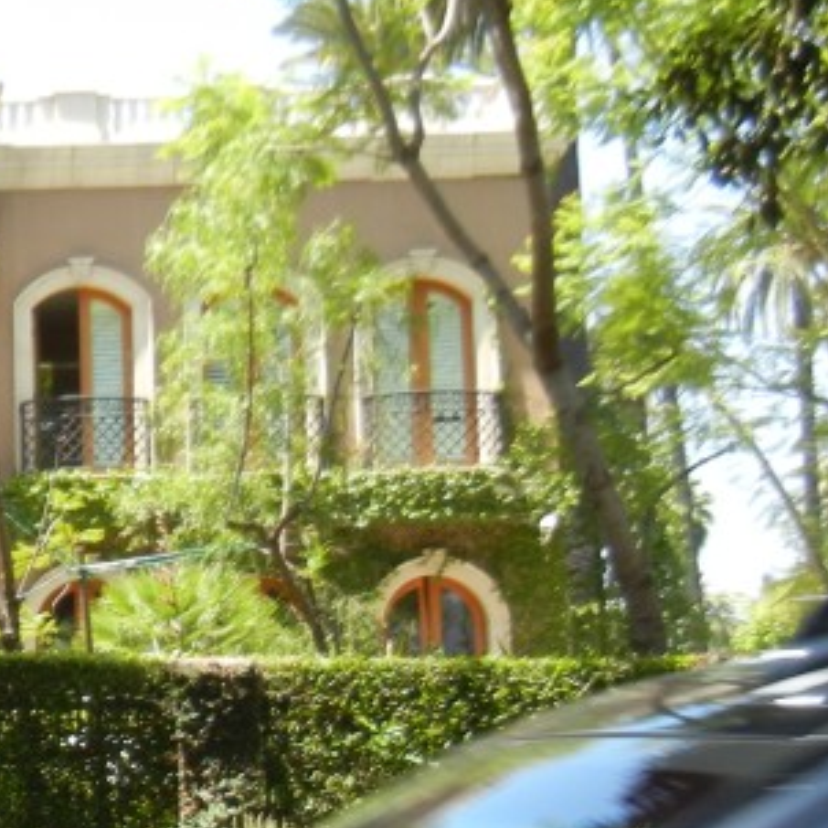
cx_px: -389
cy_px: 535
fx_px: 2436
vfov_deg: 19.2
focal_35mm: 90
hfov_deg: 17.5
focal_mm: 5.4
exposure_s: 1/311
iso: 160
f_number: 3.5
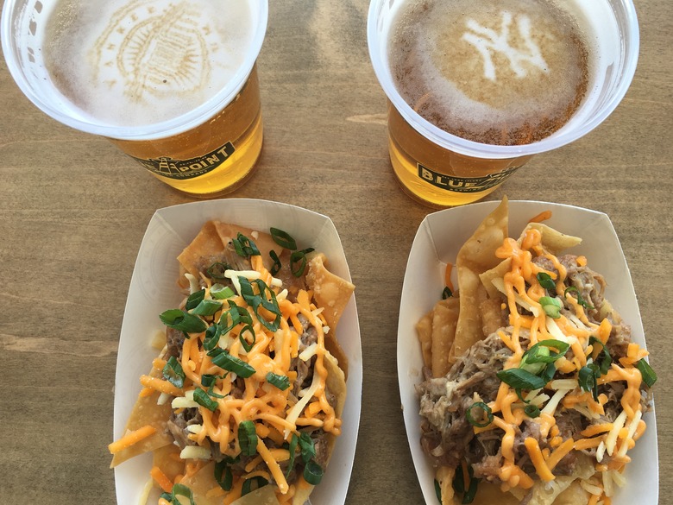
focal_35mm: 29
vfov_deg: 48.2
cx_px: 336
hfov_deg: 61.7
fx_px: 564
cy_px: 252
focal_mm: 4.15
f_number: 2.2
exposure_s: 1/128
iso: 25
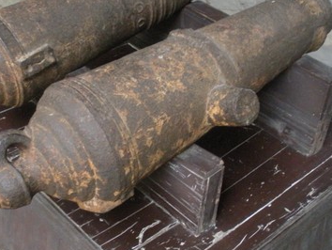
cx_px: 156
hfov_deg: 31.7
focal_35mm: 61
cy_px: 134
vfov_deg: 24.0
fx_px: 585
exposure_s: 1/22.3
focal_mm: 6.3
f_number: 3.5
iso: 400
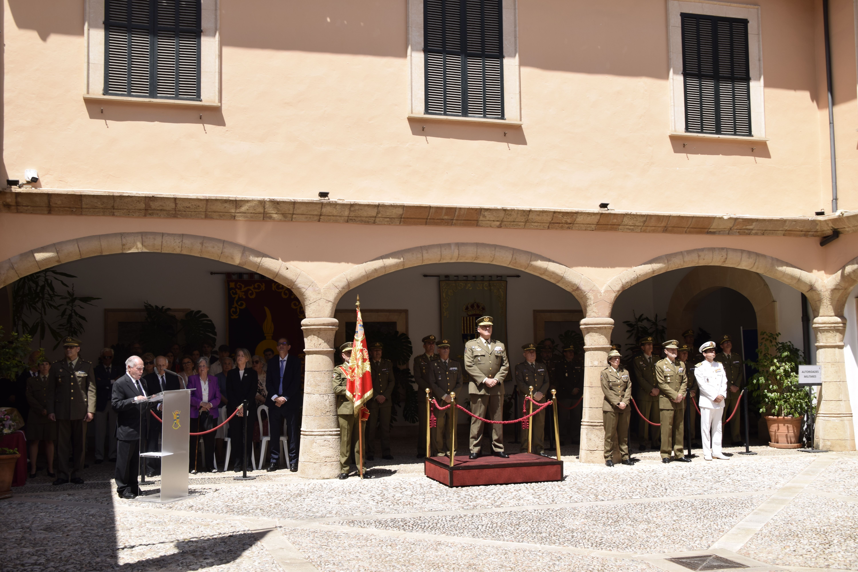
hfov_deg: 49.6
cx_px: 429
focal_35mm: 39
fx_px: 929
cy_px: 286
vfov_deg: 34.2
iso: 100
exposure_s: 1/200
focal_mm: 26
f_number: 8
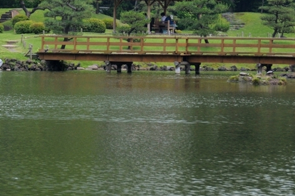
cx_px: 25
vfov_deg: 6.8
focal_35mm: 202
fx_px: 1654
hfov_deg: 10.1
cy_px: 96
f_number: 4.8
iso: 400
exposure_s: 1/400
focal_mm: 62
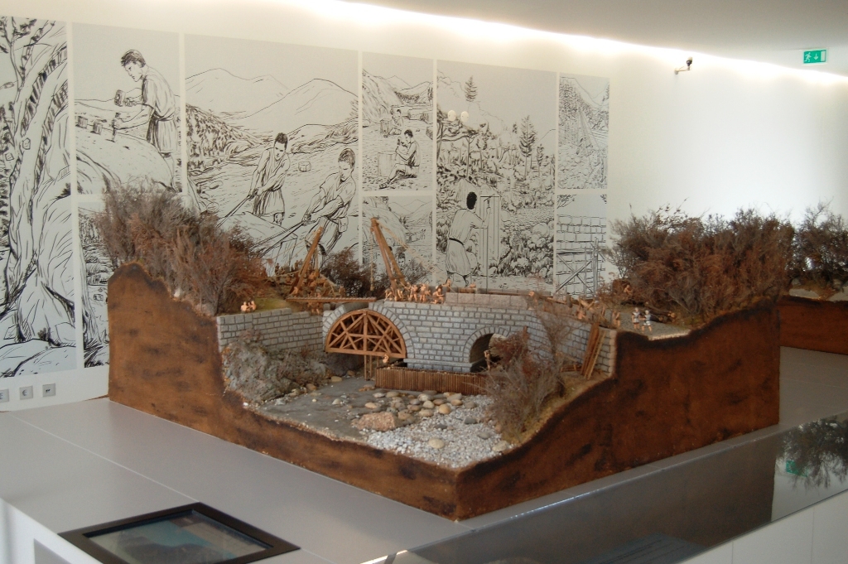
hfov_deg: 43.6
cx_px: 424
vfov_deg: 29.8
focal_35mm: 45
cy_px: 282
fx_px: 1059
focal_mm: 30
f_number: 4.2
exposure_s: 1/30
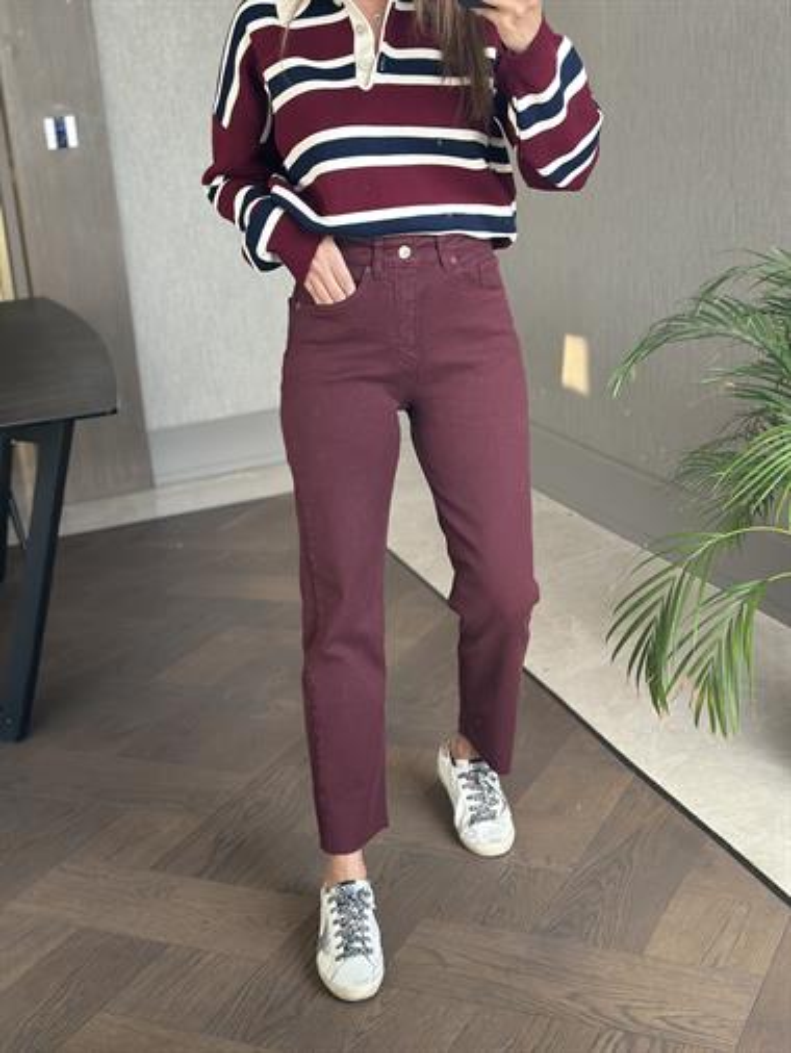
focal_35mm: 48
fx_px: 1461
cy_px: 526
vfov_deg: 39.6
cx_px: 396
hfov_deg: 30.3
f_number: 1.78
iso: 250
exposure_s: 1/60
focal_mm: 6.86
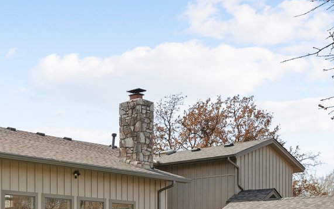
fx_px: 601
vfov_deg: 18.6
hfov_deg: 30.1
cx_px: 56
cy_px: 255
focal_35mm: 66
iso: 200
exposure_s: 1/2500
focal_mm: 18
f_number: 4.5
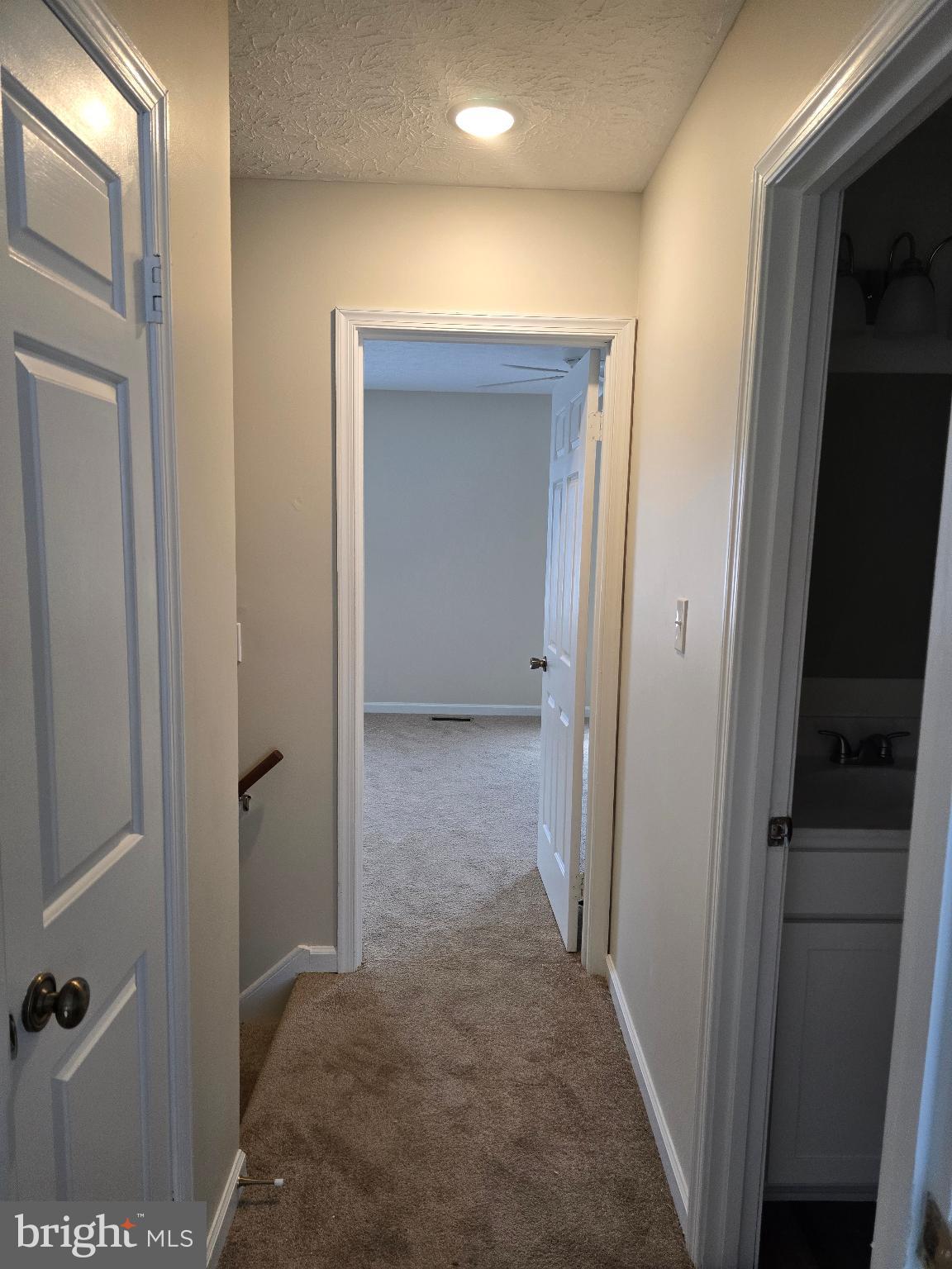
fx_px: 843
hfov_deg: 58.9
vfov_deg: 73.9
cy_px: 634
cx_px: 476
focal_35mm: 23
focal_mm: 6.3
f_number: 1.7
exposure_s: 1/120
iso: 250
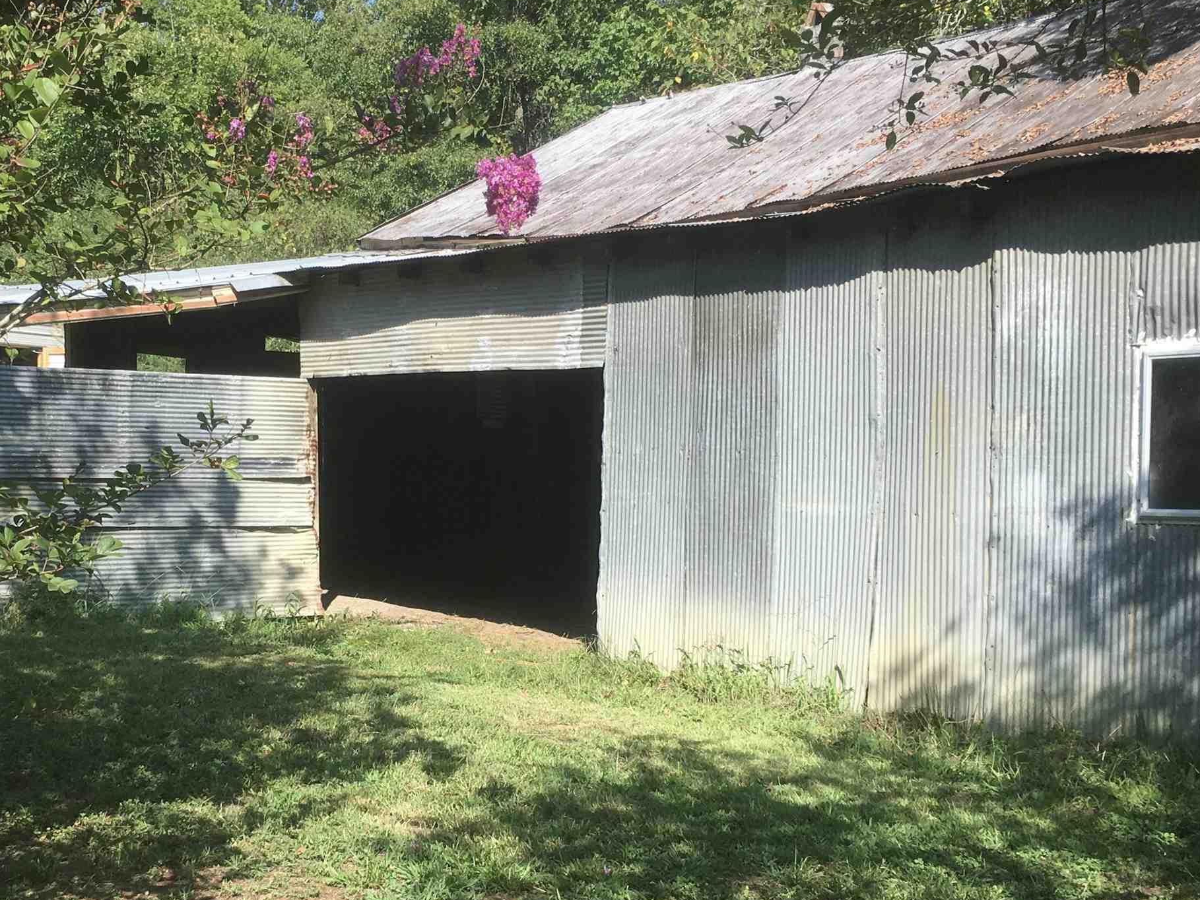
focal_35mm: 49
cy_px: 550
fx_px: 1699
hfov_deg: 38.5
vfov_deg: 29.6
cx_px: 401
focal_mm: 4.15
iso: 25
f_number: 2.2
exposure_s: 1/635
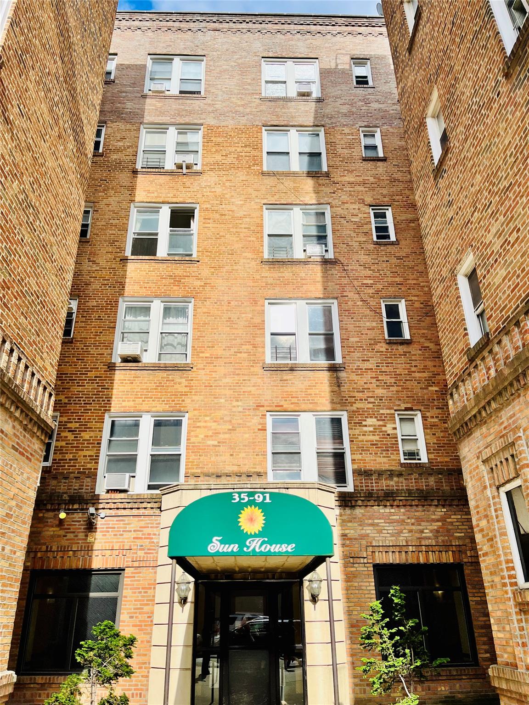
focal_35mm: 26
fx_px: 530
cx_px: 264
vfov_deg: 67.3
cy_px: 352
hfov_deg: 53.1
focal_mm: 5.1
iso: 50
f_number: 1.6
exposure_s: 1/2825
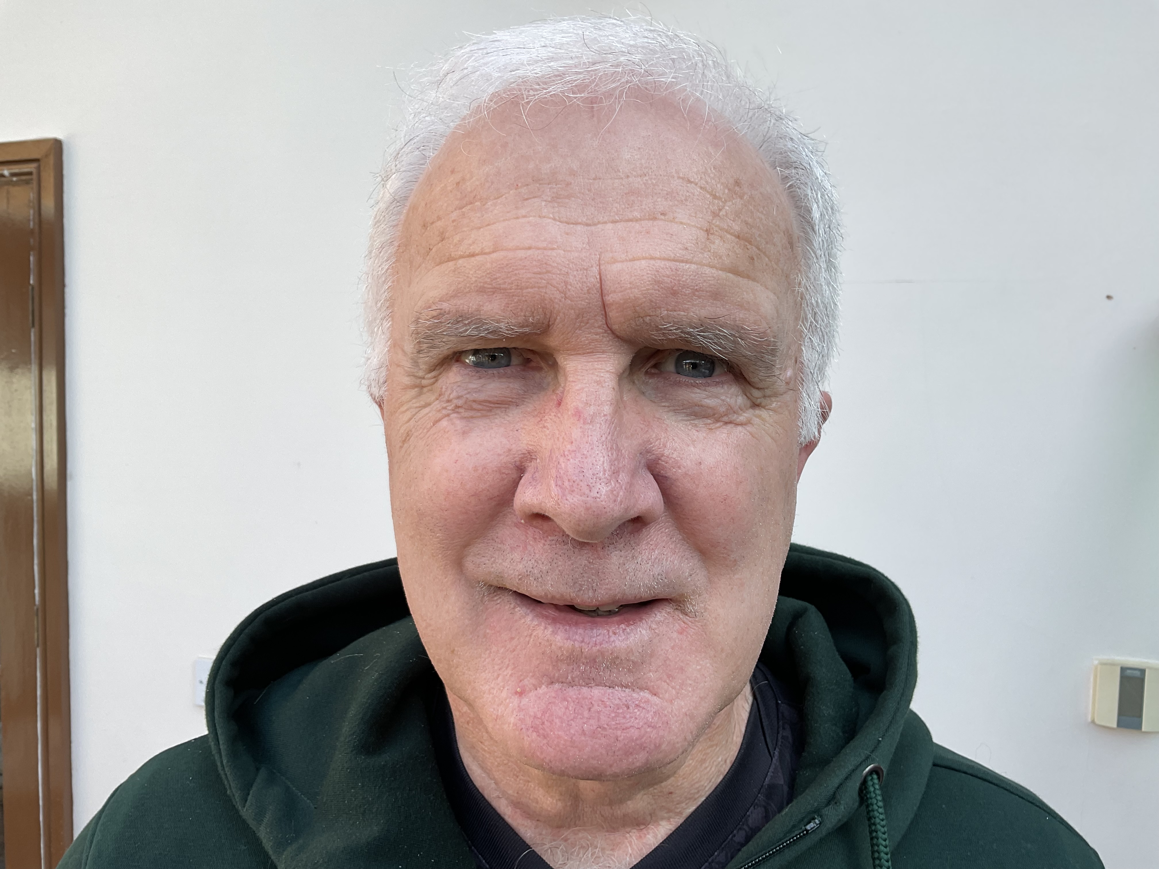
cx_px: 580
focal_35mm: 29
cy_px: 434
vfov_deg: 48.2
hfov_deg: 61.7
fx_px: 971
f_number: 1.8
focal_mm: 3
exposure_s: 1/122
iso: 20
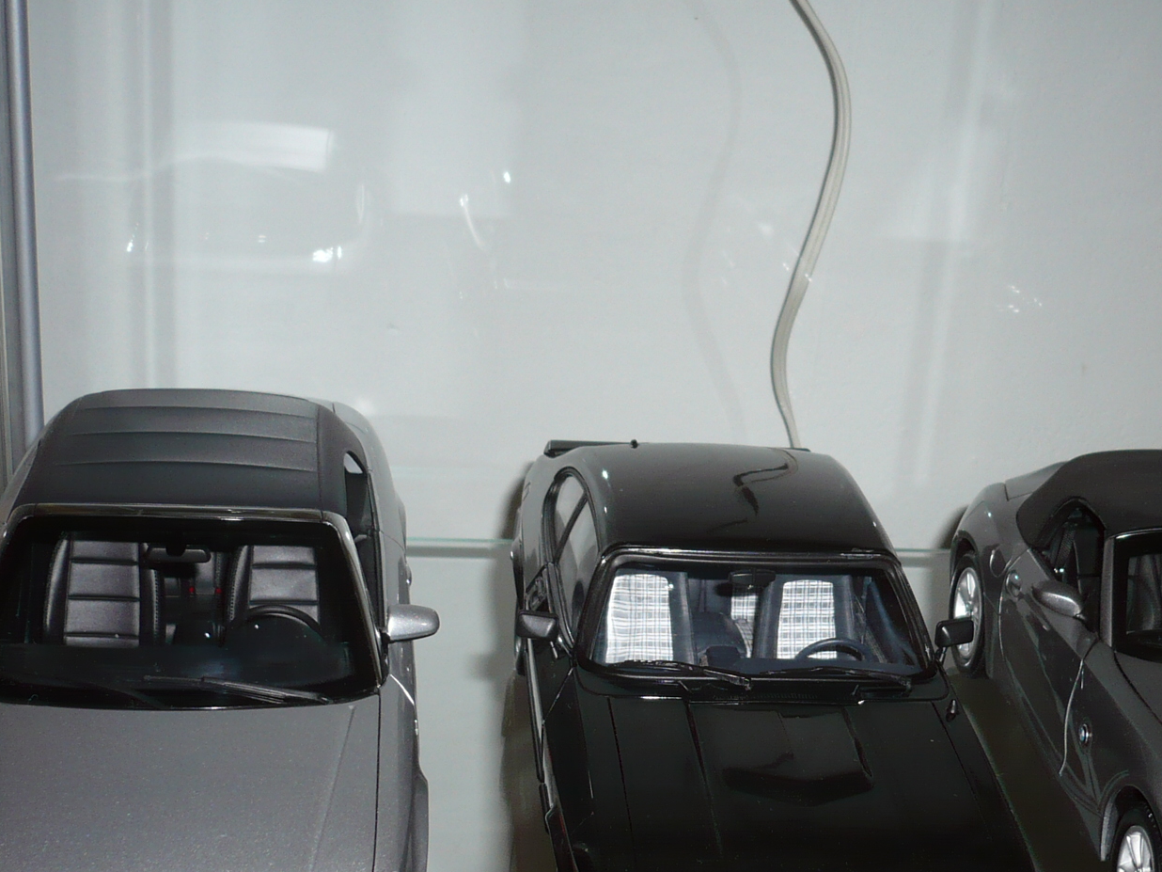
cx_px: 721
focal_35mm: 58
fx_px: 1947
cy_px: 623
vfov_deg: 25.0
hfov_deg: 33.1
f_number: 2.8
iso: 100
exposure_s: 1/30
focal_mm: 5.8
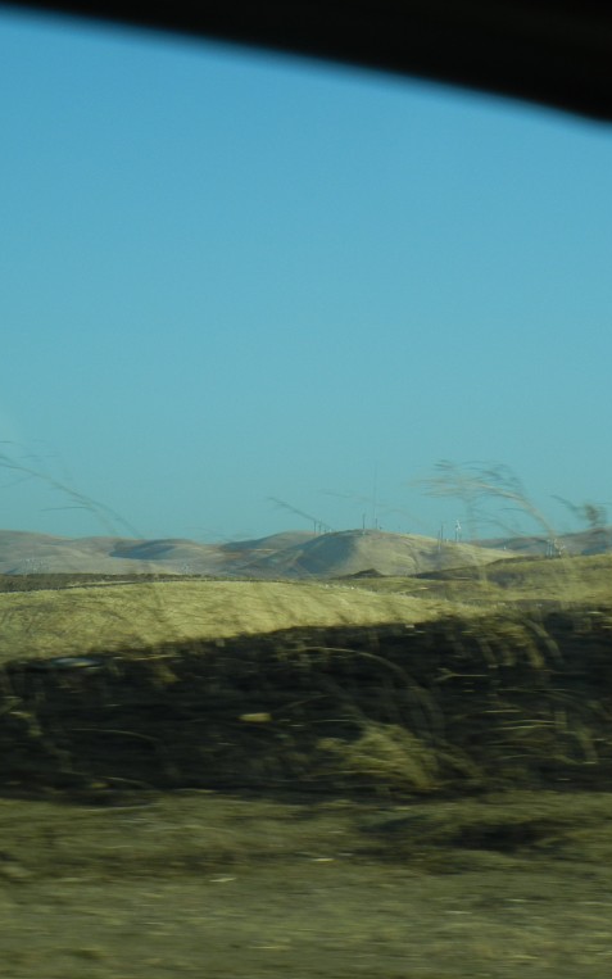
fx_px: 4402
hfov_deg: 7.9
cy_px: 488
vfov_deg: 12.7
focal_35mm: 165
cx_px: 606
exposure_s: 1/675
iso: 160
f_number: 4.6
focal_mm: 20.9
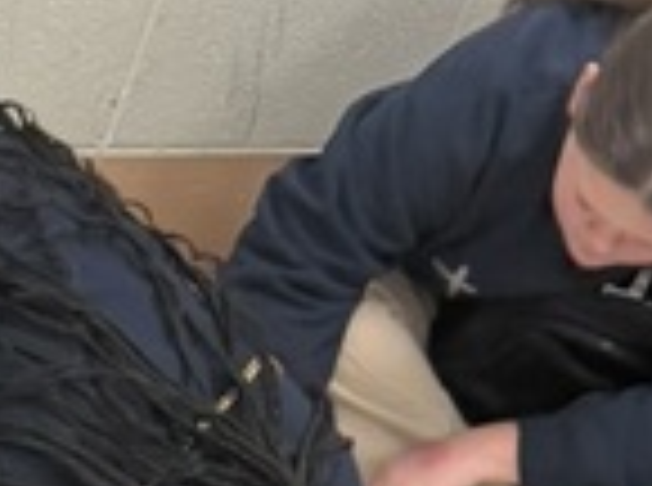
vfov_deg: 7.7
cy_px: 1418
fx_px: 3194
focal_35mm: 170
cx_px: -238
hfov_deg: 11.3
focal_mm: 6.76
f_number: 1.78
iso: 160
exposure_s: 1/120
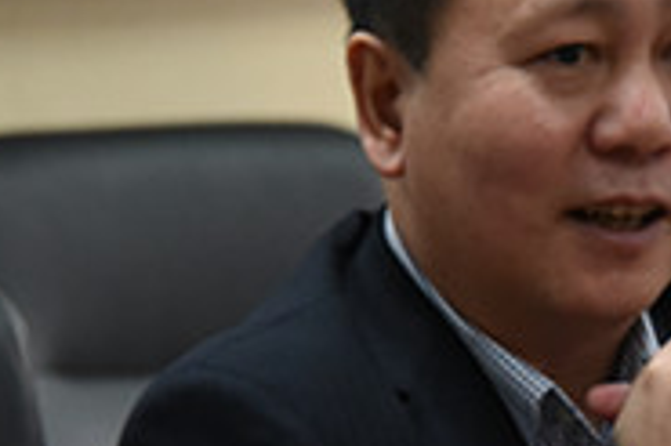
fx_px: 6797
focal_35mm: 365
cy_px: 234
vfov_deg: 3.8
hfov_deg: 5.6
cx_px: 475
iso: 5000
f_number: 5.6
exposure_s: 1/160
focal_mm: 135
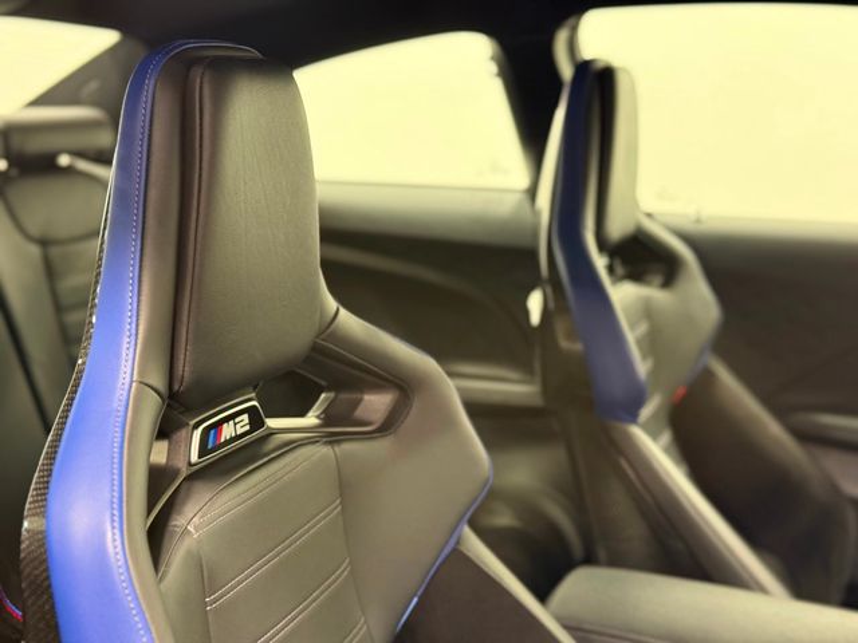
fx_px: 1190
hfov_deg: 39.7
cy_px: 322
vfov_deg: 30.3
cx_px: 429
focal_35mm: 48
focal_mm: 6.76
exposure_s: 1/40
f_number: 1.78
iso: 320
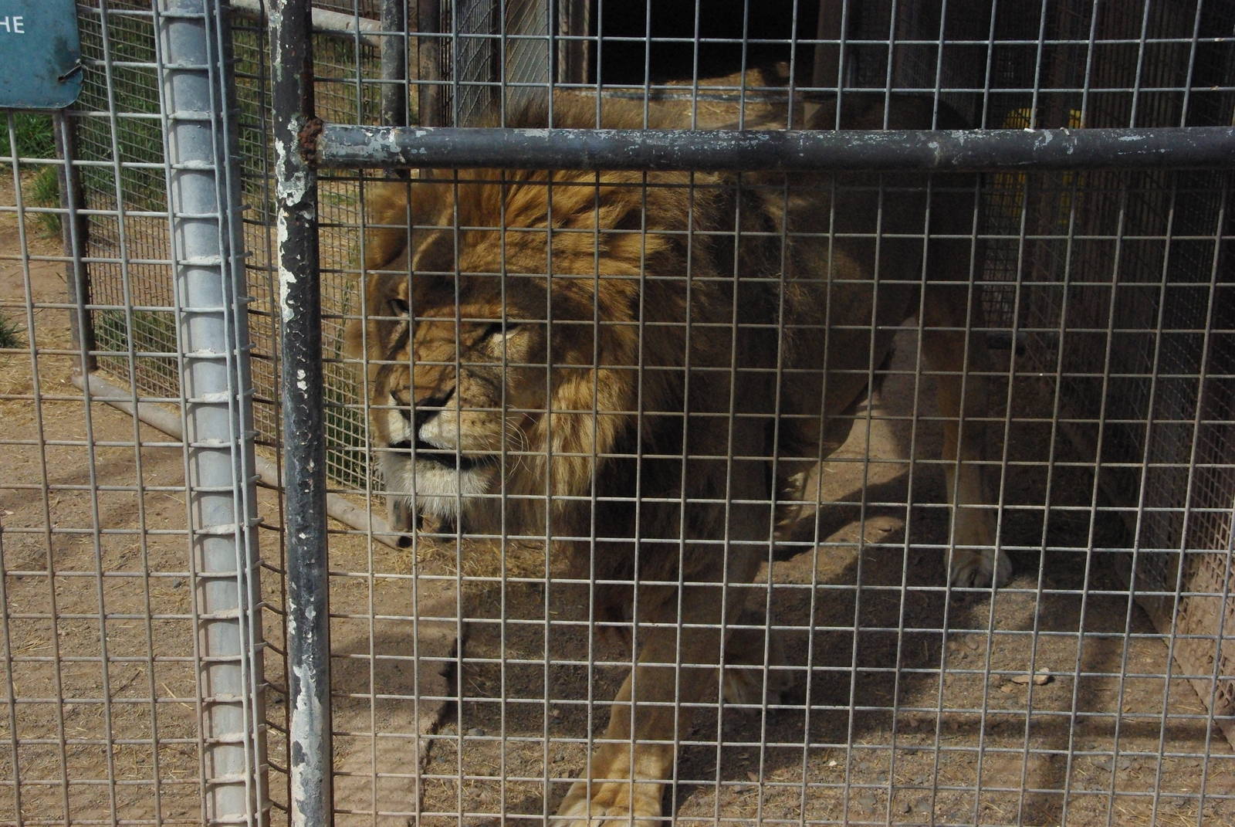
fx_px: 1752
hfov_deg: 38.8
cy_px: 414
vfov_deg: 26.6
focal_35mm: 51
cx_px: 618
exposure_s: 1/1500
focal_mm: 34
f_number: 9.5
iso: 1600
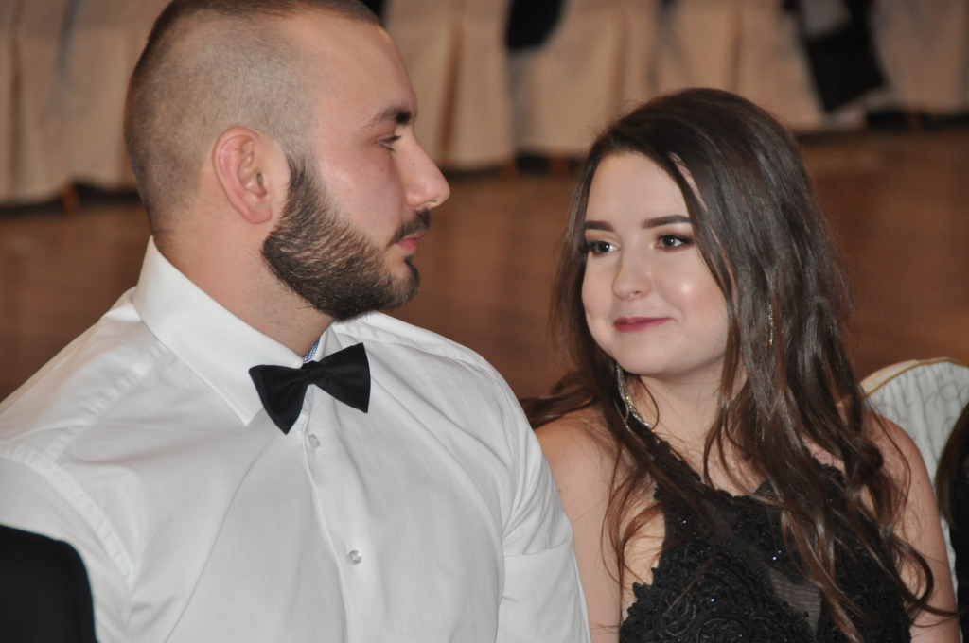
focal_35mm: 183
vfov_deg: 7.5
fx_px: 4919
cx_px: 484
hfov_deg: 11.2
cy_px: 322
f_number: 5.6
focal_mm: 122
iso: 800
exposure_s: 1/60
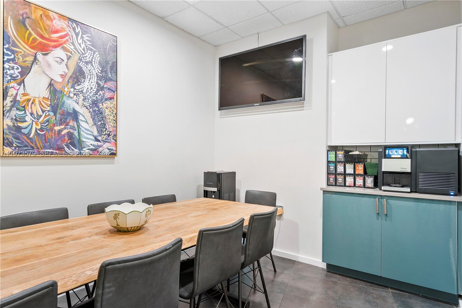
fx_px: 257
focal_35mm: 20
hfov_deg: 84.0
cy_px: 154
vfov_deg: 61.9
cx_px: 231
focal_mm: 20
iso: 640
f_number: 8
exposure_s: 1/6
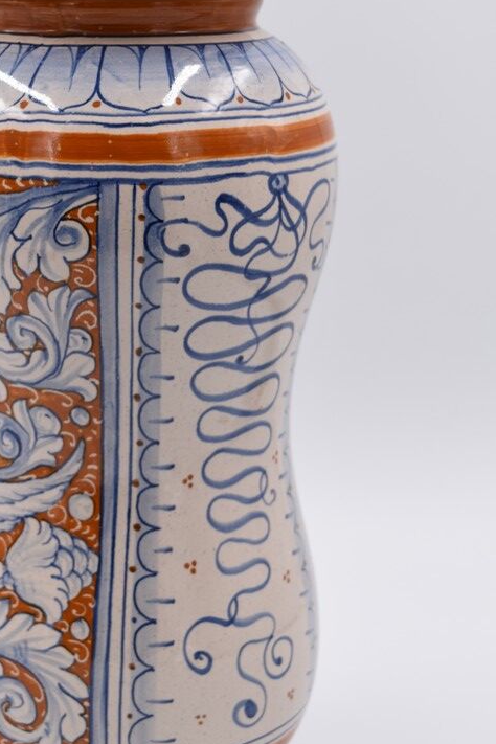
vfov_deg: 25.1
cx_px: 96
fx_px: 1674
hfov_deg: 16.7
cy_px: 354
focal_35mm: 81
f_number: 5.6
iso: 200
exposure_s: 1/160
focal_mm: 32
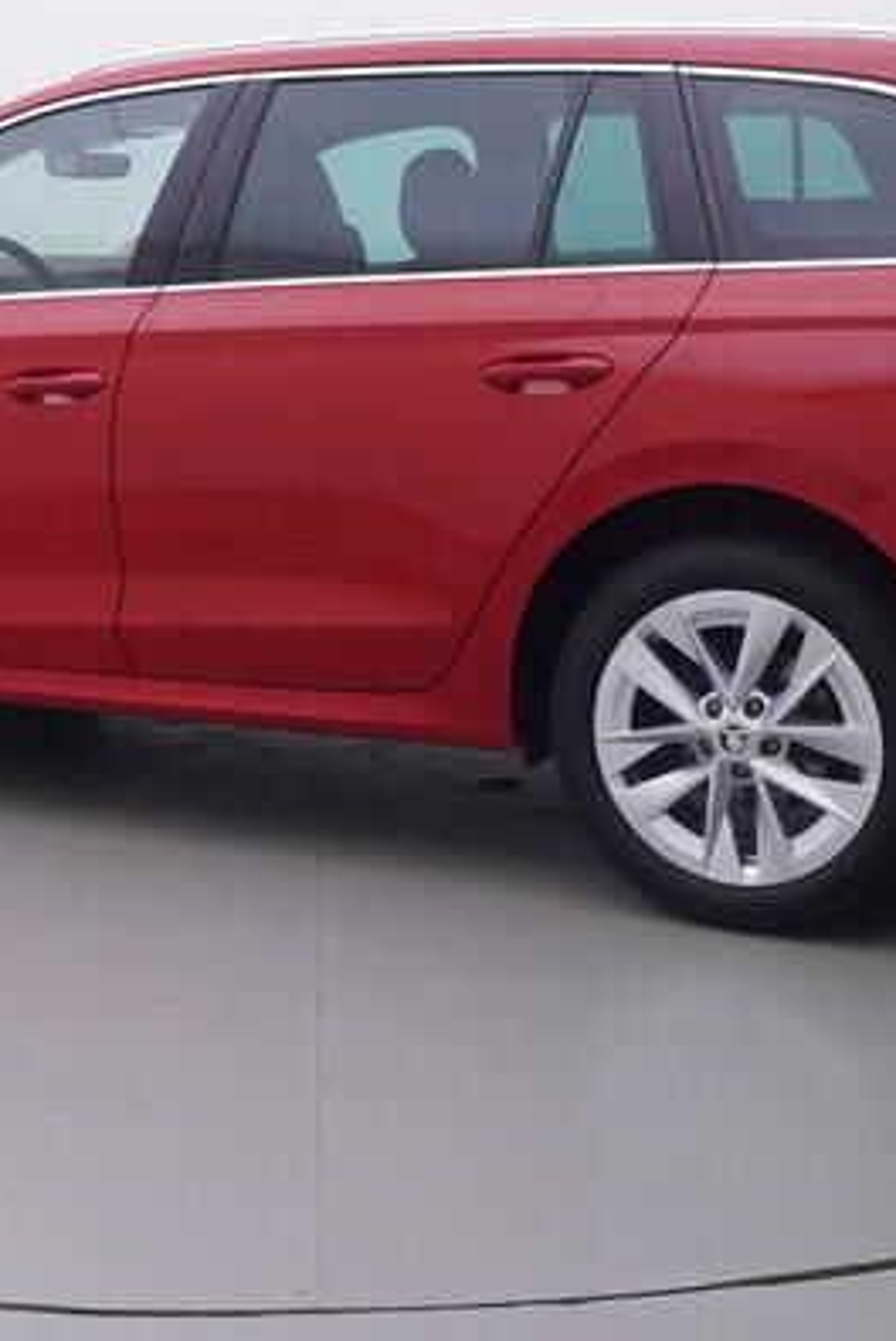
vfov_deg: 34.0
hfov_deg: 23.2
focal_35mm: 58
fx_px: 2172
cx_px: 316
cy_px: 441
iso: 200
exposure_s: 1/80
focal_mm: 15
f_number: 5
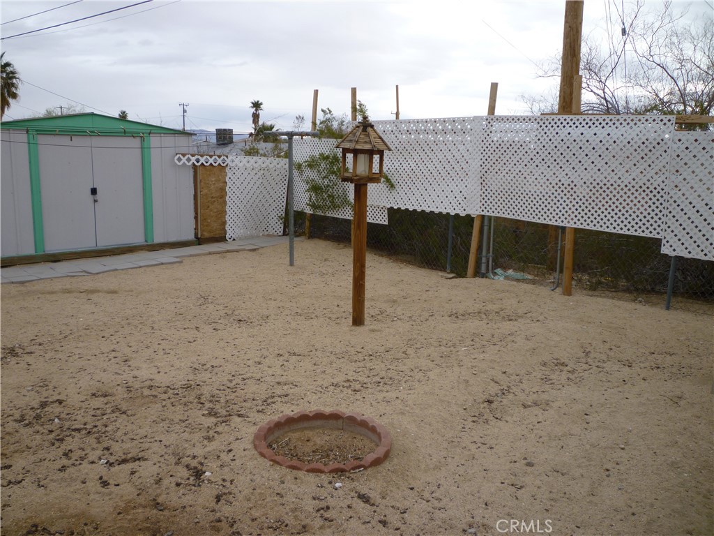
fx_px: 598
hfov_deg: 61.7
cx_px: 357
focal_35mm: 29
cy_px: 268
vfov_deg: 48.2
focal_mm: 5.2
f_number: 3.5
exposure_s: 1/400
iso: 80
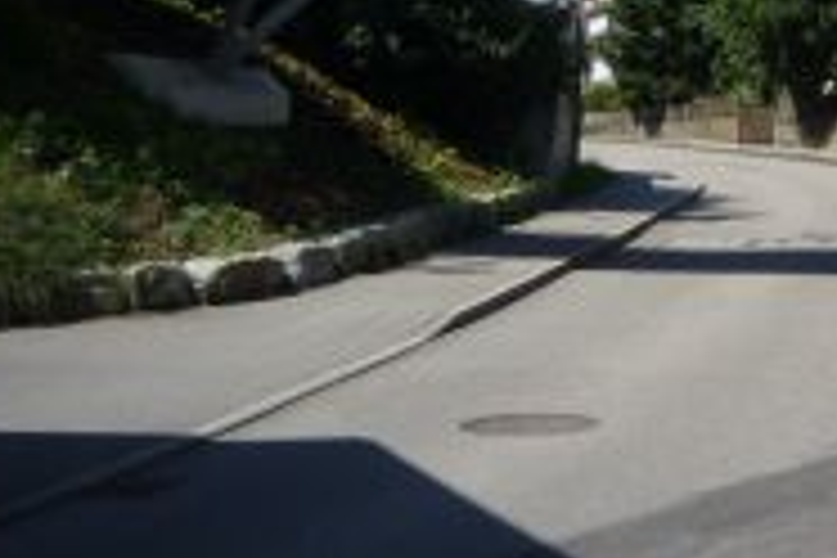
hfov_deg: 22.6
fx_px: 1999
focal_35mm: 86
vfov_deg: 15.1
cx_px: 873
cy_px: -176
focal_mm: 5.2
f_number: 5.6
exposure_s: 1/400
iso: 100
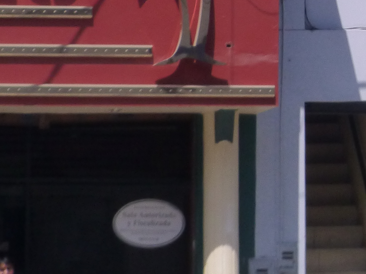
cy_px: -153
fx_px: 2273
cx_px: 520
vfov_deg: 6.8
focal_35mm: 215
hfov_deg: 9.0
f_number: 4.8
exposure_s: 1/800
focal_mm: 11
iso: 160
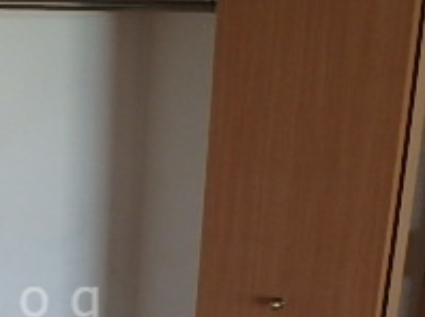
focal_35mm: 68
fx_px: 834
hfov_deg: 26.5
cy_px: 302
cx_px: -36
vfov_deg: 21.0
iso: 250
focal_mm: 3.7
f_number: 3.5
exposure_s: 1/30
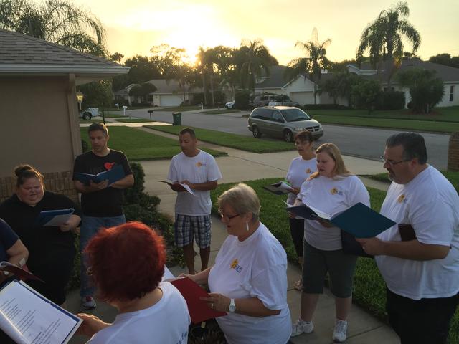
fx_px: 385
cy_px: 172
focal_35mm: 29
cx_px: 230
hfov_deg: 61.7
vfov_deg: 48.2
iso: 32
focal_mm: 4.15
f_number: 2.2
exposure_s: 1/319
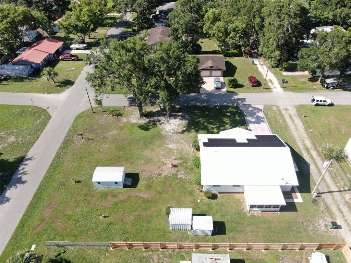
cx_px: 176
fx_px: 243
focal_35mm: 24
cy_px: 132
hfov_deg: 71.6
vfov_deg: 56.8
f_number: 2.8
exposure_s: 1/640
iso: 100
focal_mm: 4.39
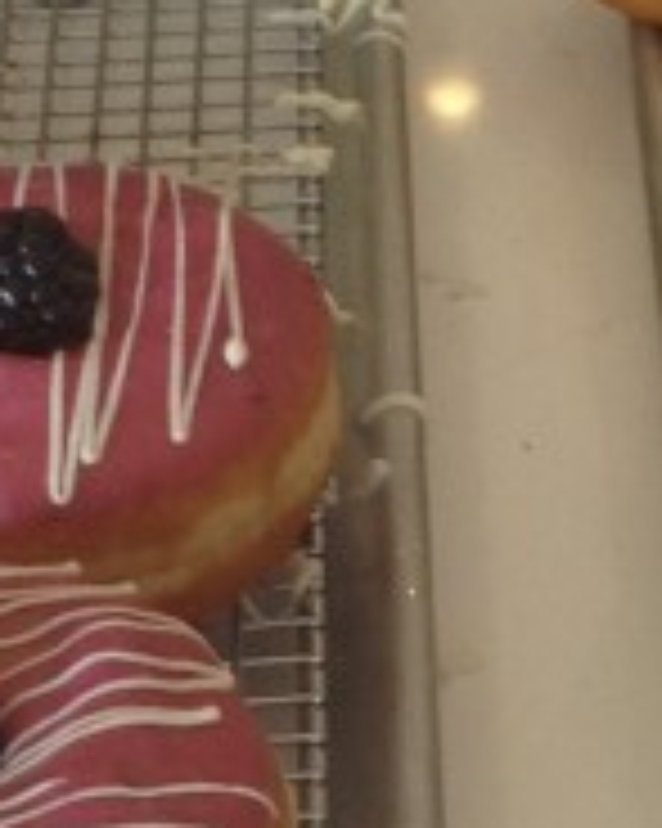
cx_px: 592
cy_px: 495
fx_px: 4387
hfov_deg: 8.6
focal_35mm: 179
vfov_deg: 10.8
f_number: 2.4
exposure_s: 1/60
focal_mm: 3.3
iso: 40
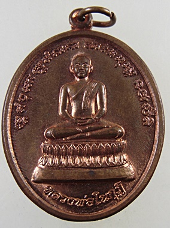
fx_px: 256
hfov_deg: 36.7
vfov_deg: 47.9
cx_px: 85
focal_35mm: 39
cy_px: 114
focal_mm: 6.9
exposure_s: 1/50
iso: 80
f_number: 3.3
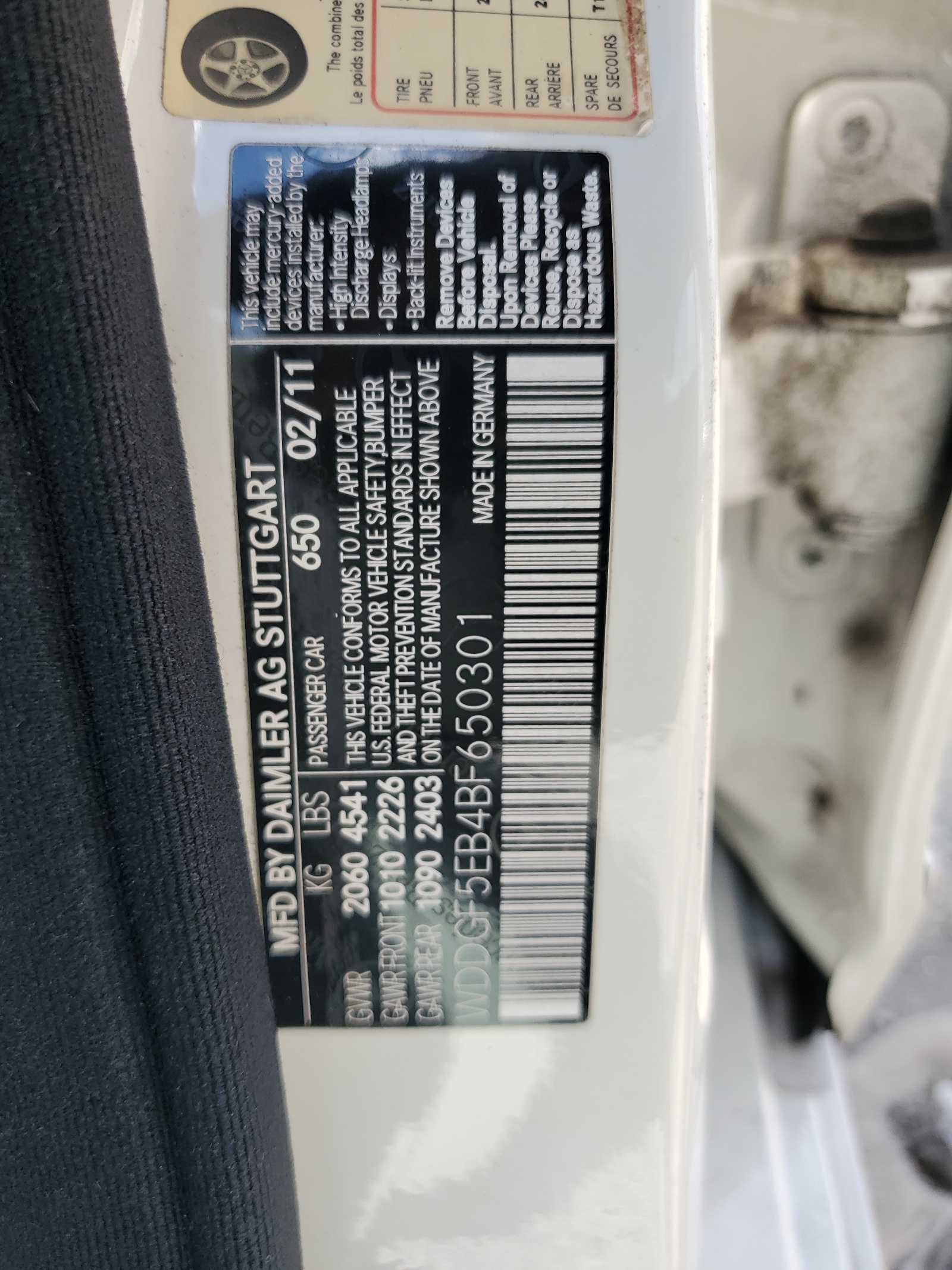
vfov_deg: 67.3
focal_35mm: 26
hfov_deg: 53.1
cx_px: 476
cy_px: 635
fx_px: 953
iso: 50
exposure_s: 1/556
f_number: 1.5
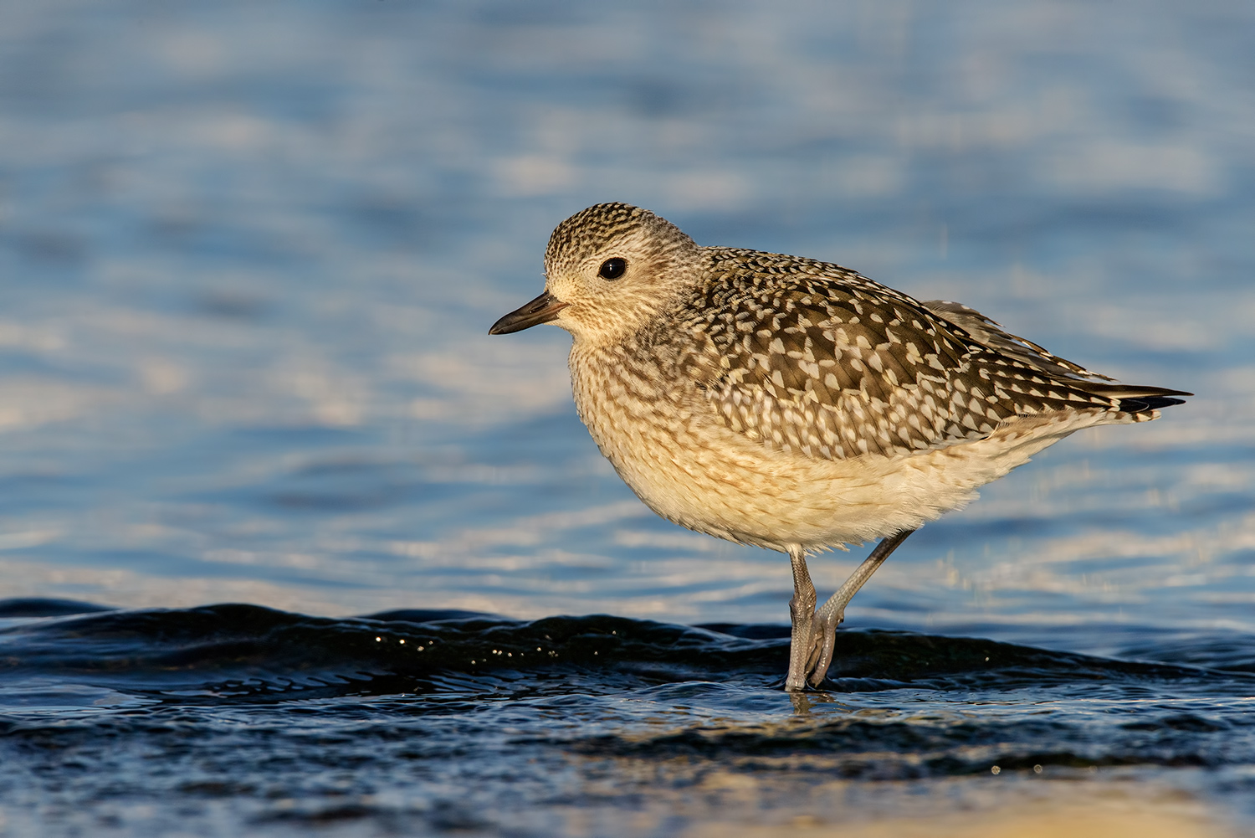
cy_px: 419
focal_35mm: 600
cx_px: 628
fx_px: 20921
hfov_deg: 3.4
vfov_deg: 2.3
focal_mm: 600
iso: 1250
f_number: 11
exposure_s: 1/2000
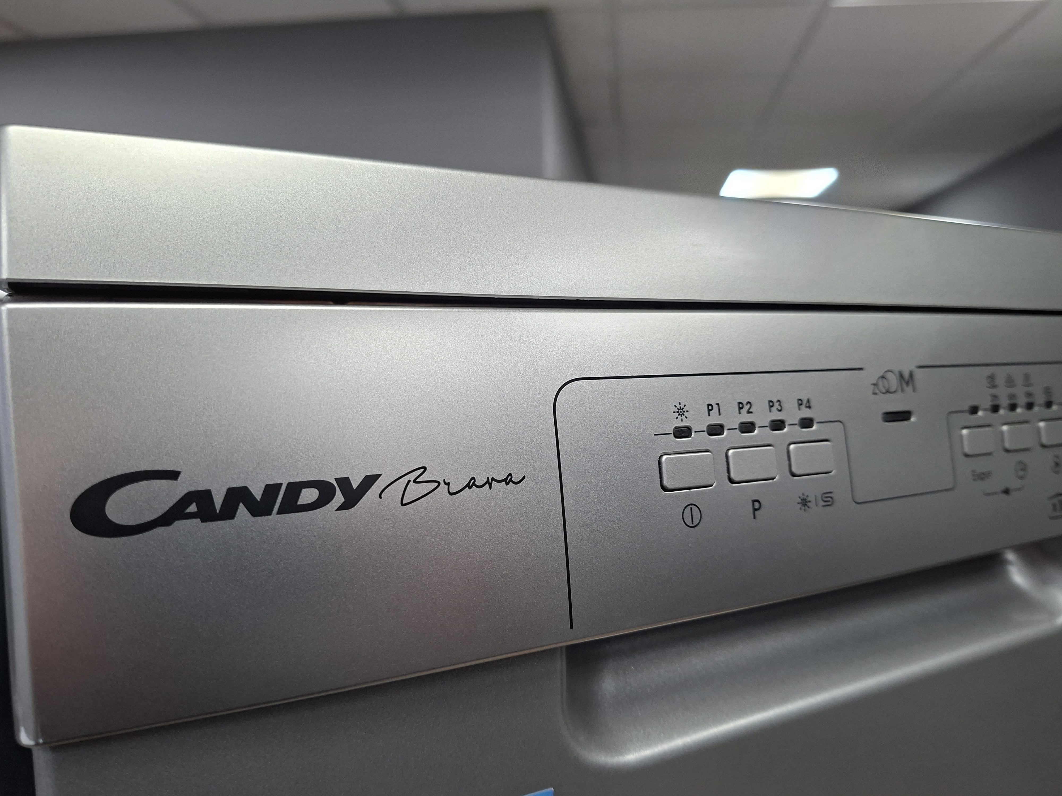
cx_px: 531
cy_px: 398
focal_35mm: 23
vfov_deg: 58.9
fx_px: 706
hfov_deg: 73.9
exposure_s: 1/100
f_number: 1.8
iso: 250
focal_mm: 5.54
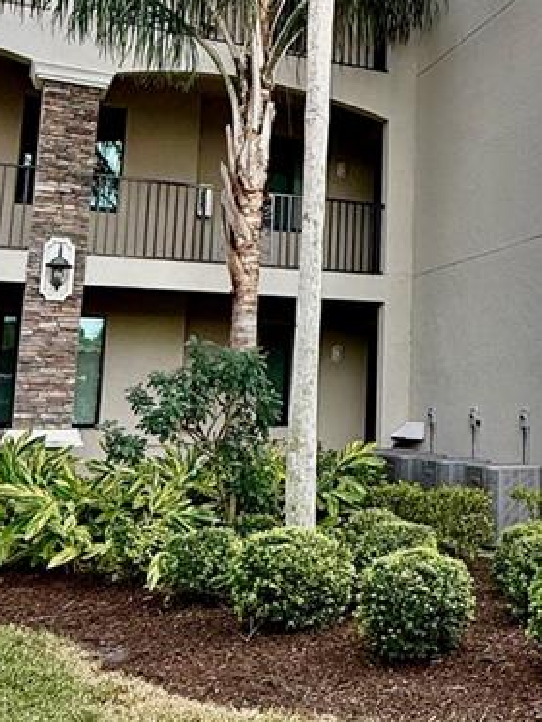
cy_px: 248
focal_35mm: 45
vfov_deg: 41.6
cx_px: 503
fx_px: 939
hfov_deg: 30.6
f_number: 2.2
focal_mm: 2.22
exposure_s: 1/664
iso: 50
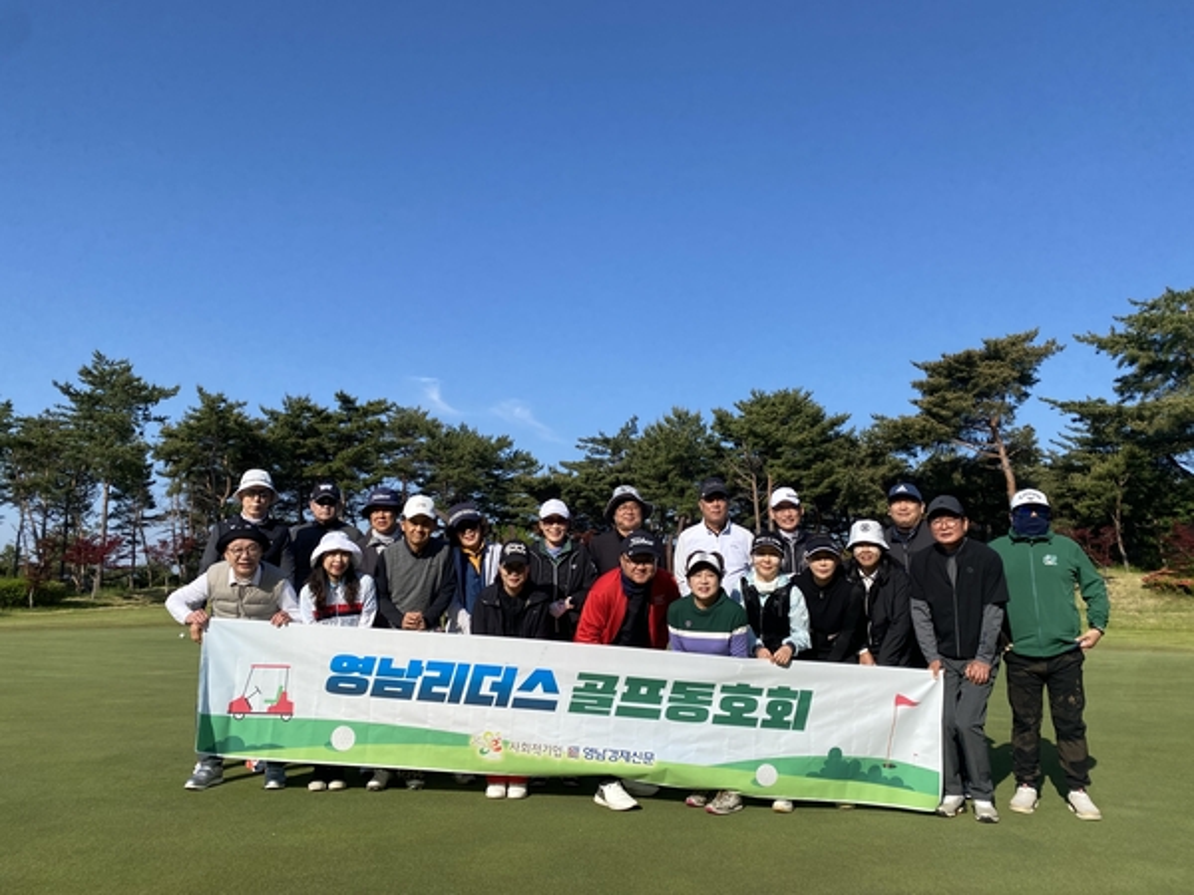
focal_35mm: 26
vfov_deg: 53.1
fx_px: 897
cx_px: 597
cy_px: 448
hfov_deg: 67.3
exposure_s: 1/3125
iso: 32
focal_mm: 4.25
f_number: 1.8
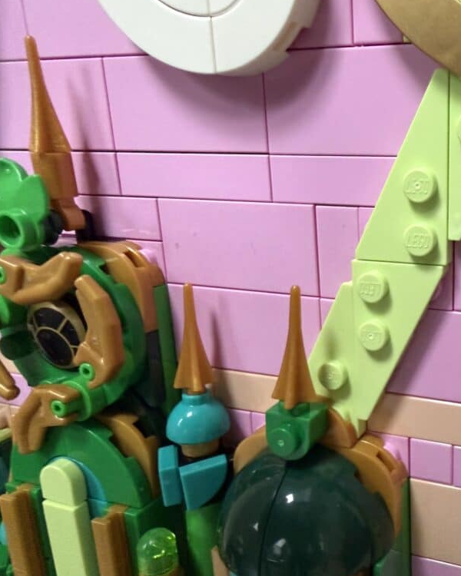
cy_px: 286
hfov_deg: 43.0
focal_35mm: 32
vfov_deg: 55.7
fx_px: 546
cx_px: 390
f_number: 2.2
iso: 500
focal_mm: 2.22
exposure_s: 1/60
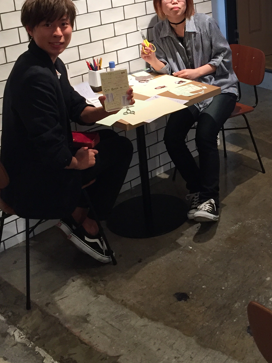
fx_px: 597
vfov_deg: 32.7
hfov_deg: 24.8
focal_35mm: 57
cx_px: 252
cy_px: 64
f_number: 2.2
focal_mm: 4.15
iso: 50
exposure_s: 1/30
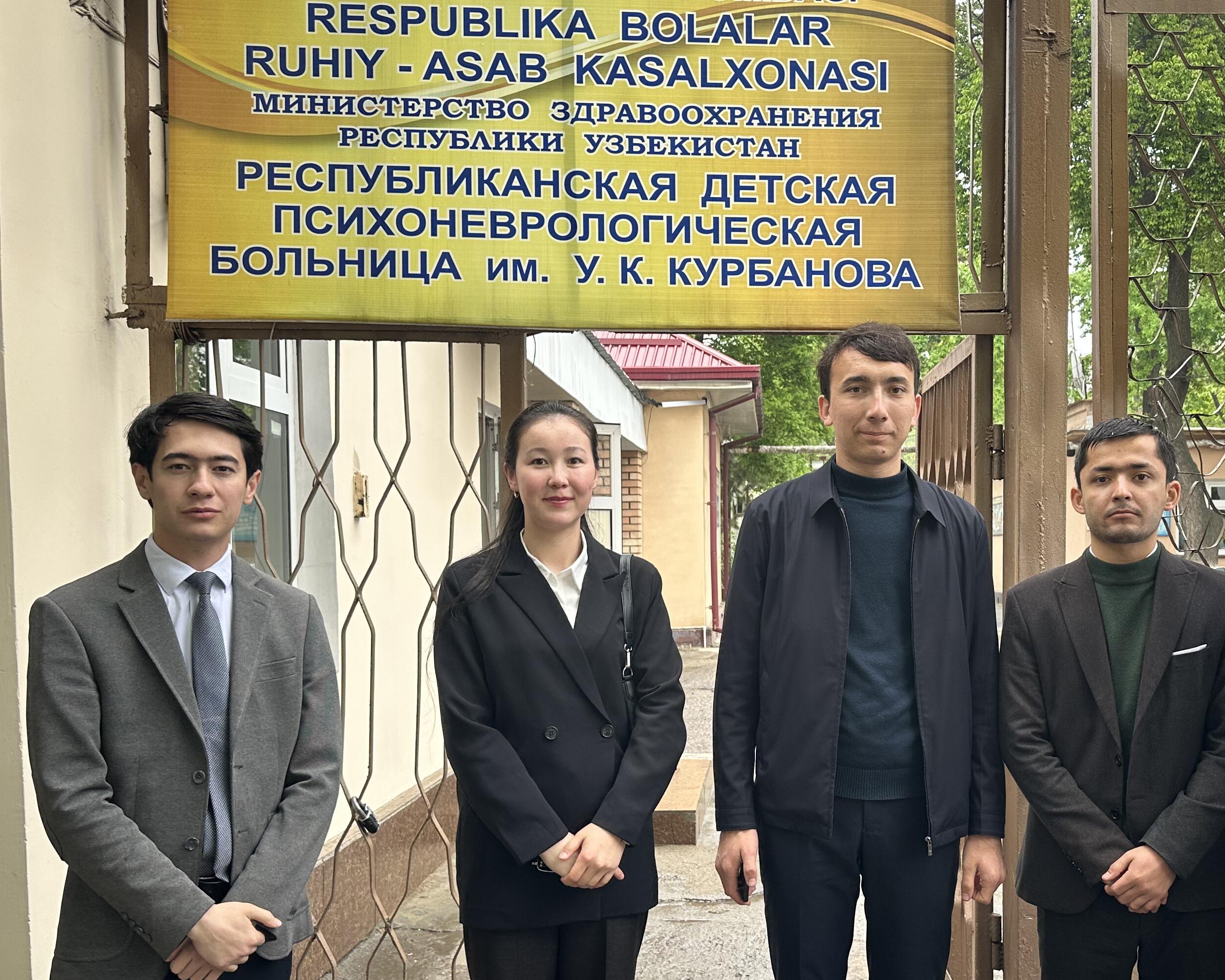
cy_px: 585
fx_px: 1378
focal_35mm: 38
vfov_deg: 39.0
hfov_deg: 47.3
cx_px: 794
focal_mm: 6.86
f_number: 1.78
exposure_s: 1/121
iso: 64
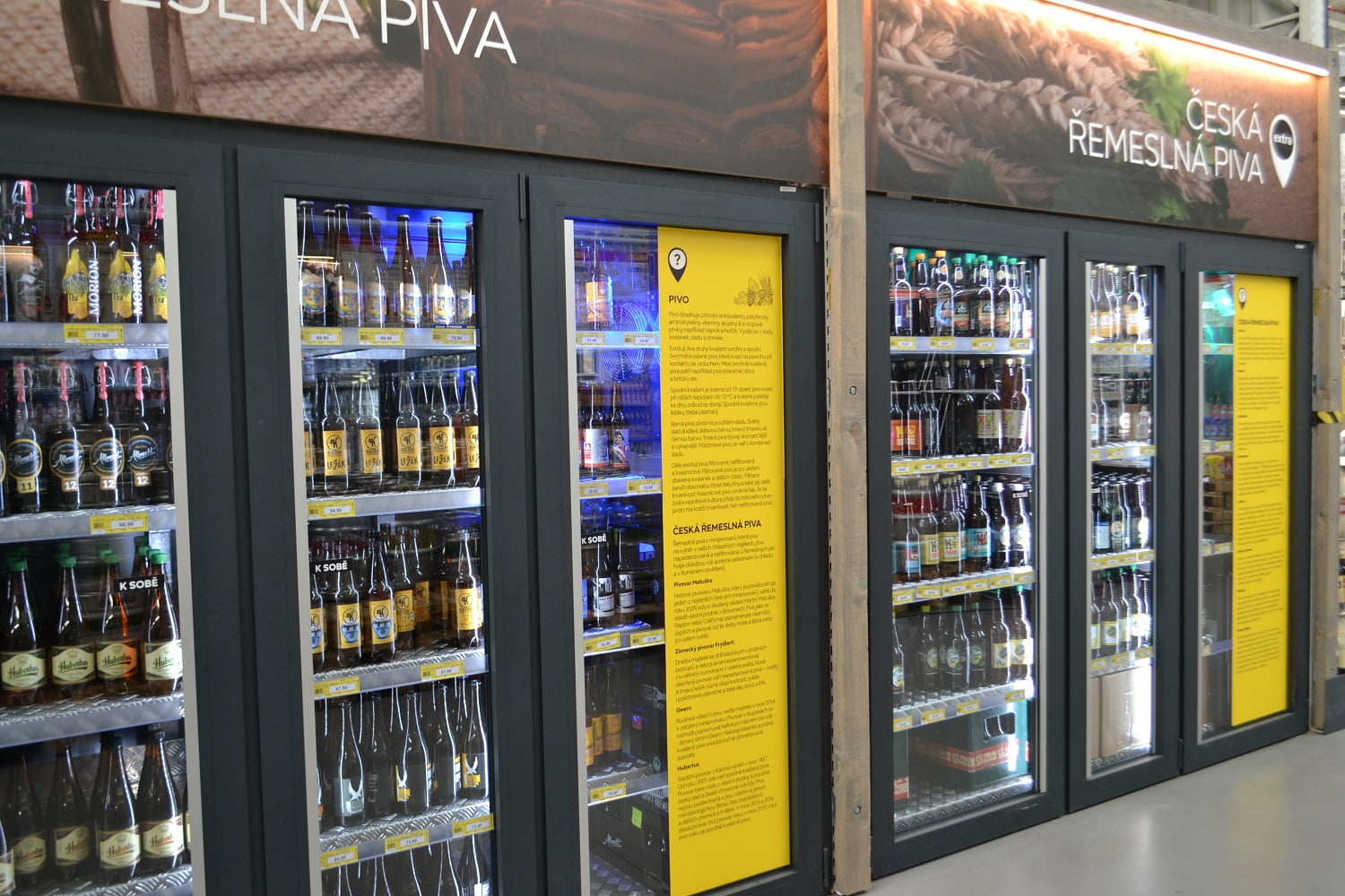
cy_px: 448
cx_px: 672
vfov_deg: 43.6
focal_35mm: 30
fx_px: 1121
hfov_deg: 61.9
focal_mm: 20
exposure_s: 1/40
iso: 400
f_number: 3.8
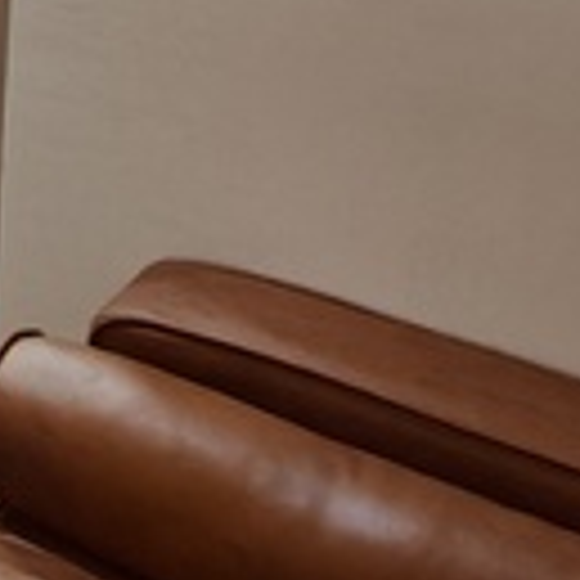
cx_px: -1048
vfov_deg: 14.7
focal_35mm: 99
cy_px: -553
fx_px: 1877
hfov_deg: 11.8
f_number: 2
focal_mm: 1.82
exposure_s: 1/33
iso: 250
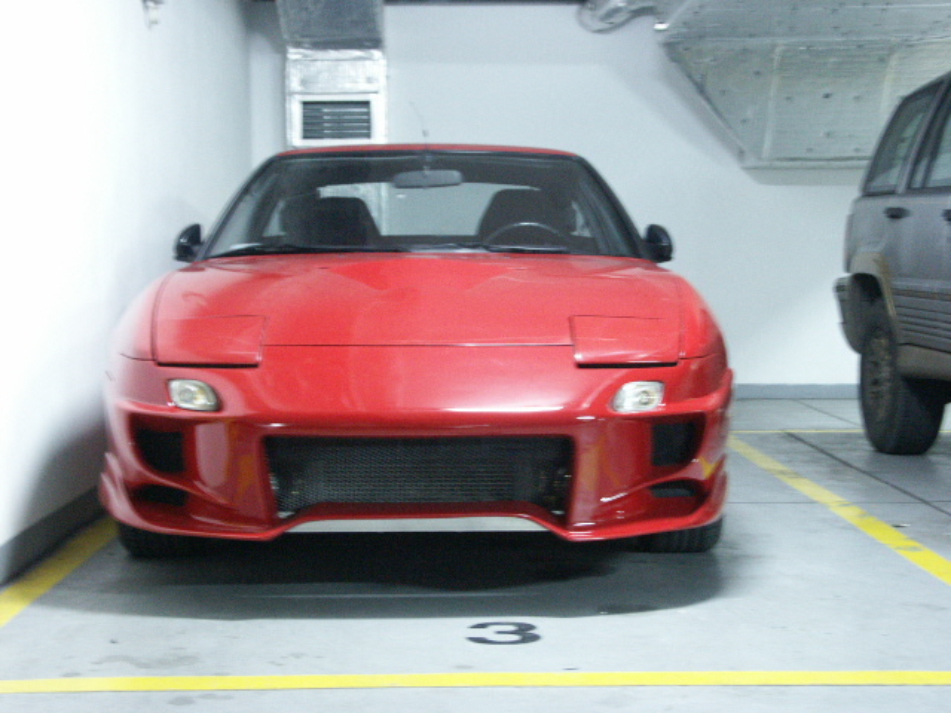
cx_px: 476
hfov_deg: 28.6
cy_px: 356
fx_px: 1868
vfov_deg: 21.6
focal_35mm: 68
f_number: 3.5
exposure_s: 1/1.5
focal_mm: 16.99
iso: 200
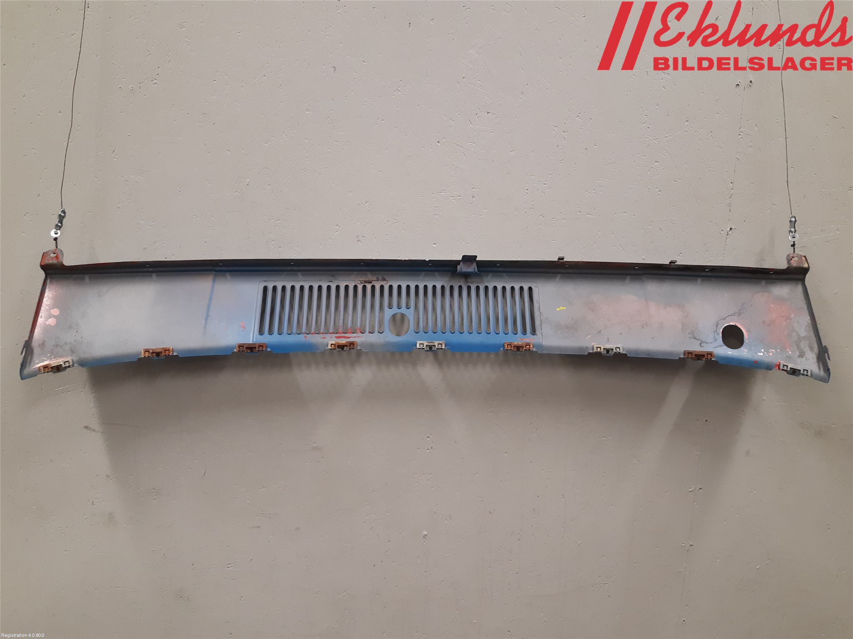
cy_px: 320
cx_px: 426
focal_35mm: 26
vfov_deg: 53.1
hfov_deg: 67.3
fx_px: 641
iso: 160
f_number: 1.7
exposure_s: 1/50
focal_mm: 3.93
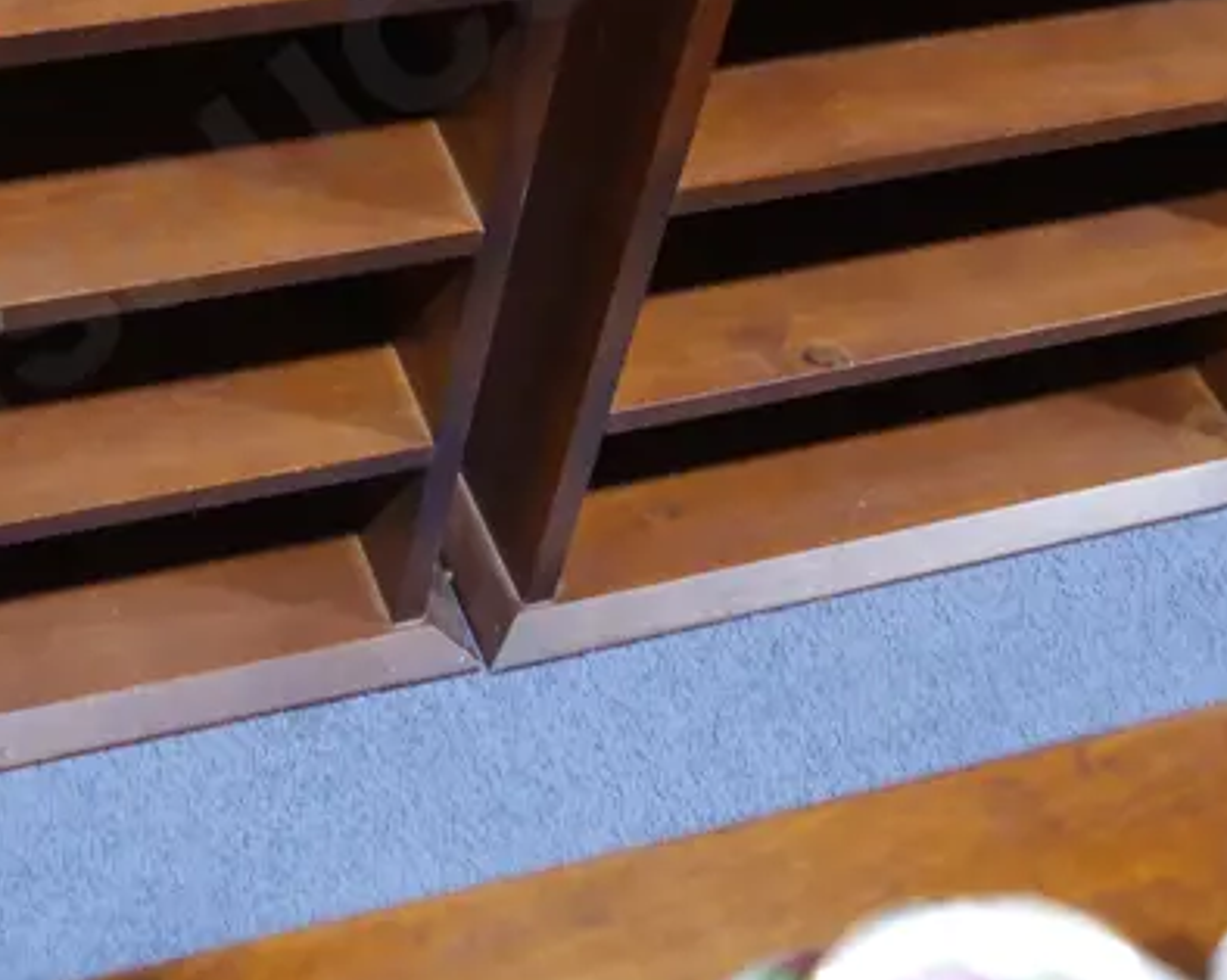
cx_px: 308
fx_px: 2578
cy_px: 114
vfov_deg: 21.1
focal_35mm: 71
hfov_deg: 26.4
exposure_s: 1/60
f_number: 3.5
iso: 640
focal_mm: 14
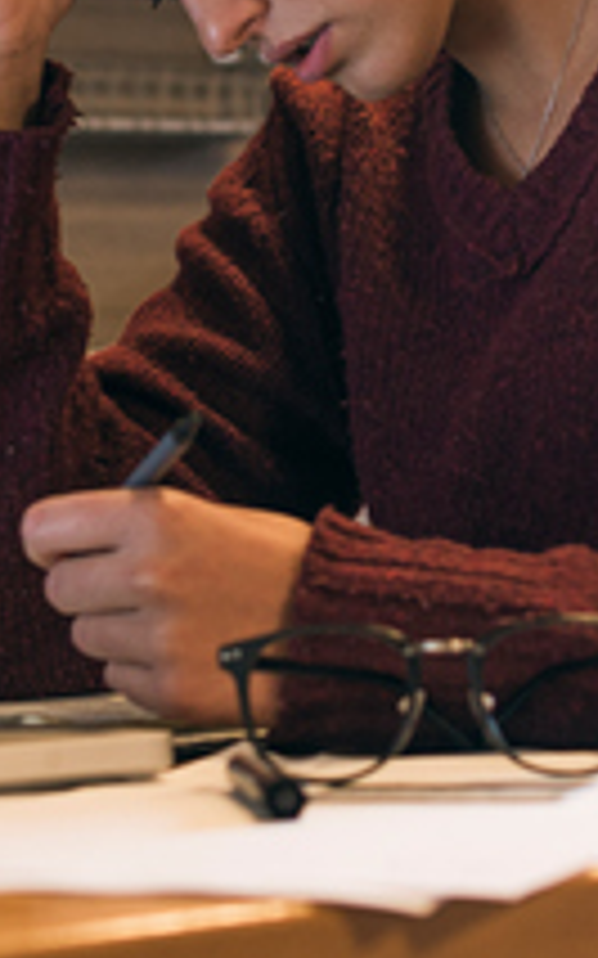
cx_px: 283
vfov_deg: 17.1
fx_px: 3157
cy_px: 173
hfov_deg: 10.8
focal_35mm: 121
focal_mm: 35
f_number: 3.2
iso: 400
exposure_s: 1/25
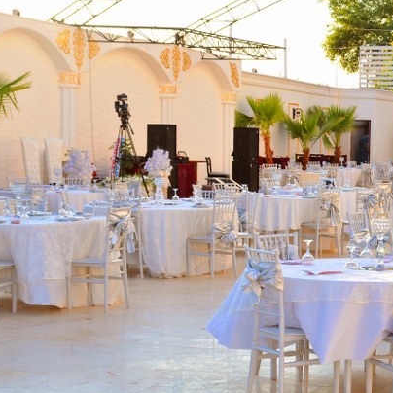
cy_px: 210
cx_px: 376
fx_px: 1362
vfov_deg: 16.4
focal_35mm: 106
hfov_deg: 16.2
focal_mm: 42
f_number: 7.1
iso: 200
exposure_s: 1/125
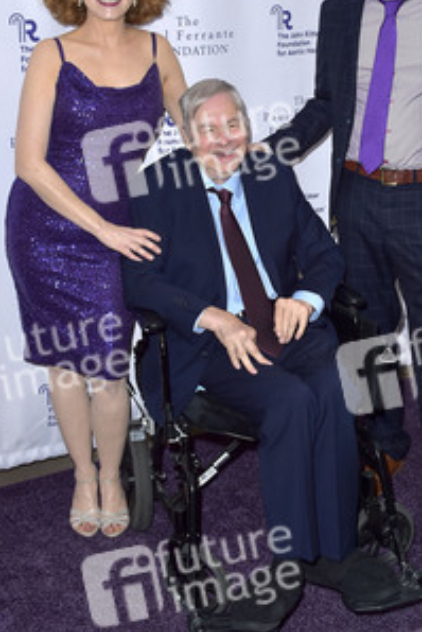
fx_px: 755
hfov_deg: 31.1
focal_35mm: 43
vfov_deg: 45.2
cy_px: 259
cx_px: 253
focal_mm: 32
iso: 400
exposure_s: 1/250
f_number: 6.3
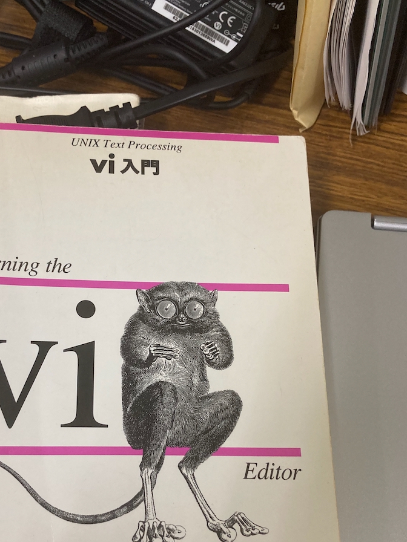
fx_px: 627
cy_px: 348
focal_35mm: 40
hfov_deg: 35.6
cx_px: 136
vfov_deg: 46.3
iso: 100
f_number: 1.8
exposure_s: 1/60
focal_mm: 3.99
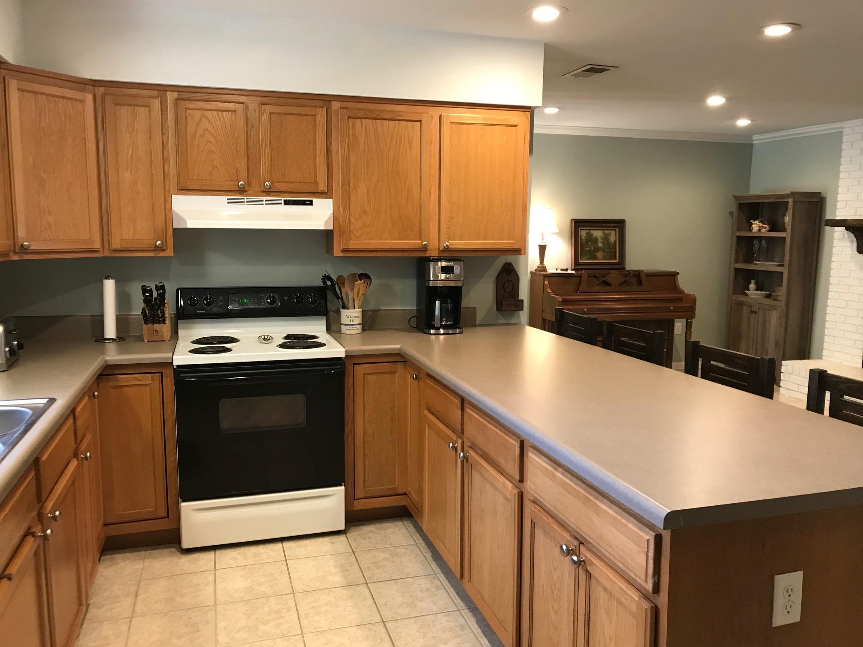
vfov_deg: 49.7
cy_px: 324
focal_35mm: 28
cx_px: 432
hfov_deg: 63.4
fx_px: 698
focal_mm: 3.99
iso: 40
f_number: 1.8
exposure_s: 1/15
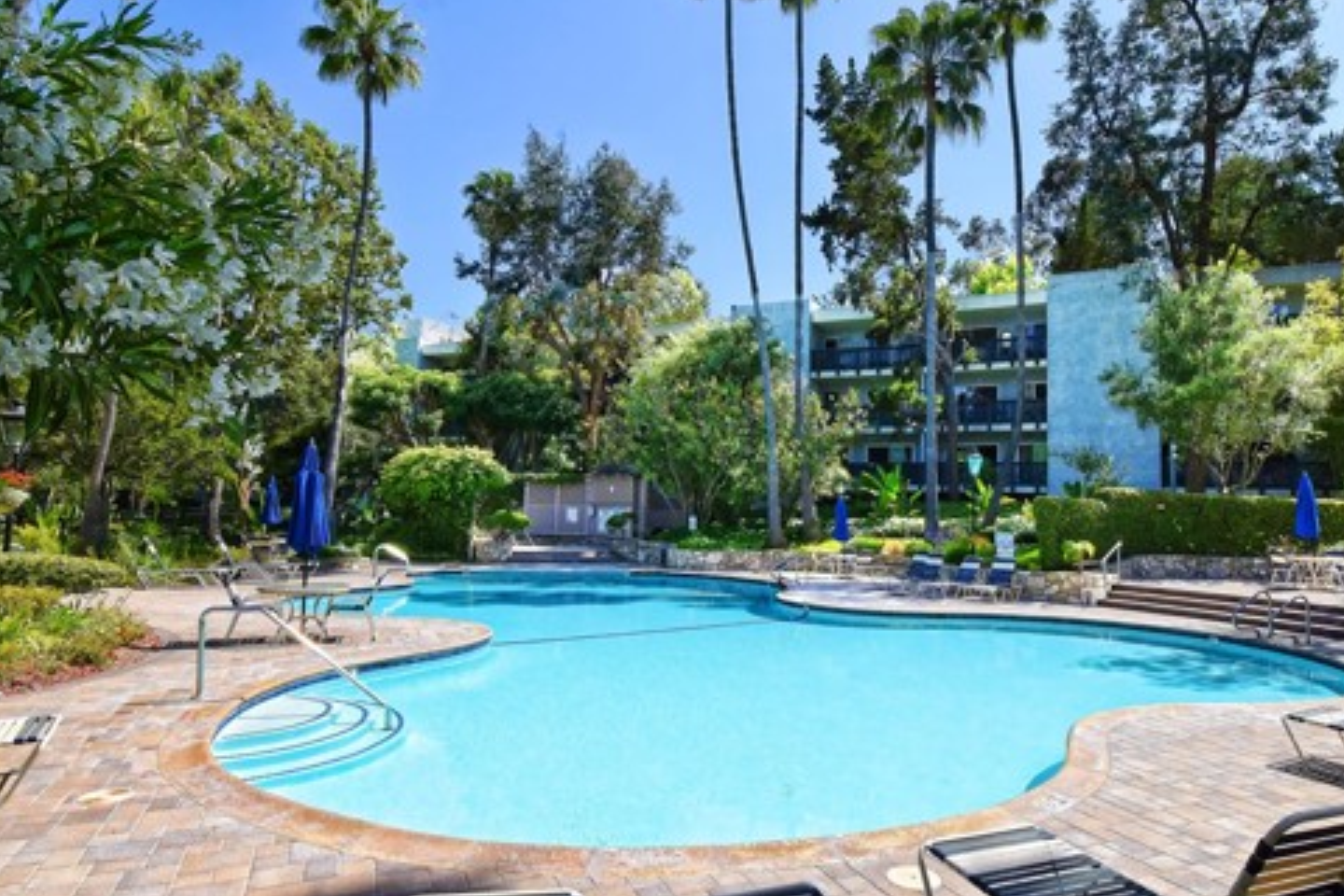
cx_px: 742
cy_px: 487
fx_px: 747
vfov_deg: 61.8
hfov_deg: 83.7
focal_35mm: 20
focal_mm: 10
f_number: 14
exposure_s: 1/200
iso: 250
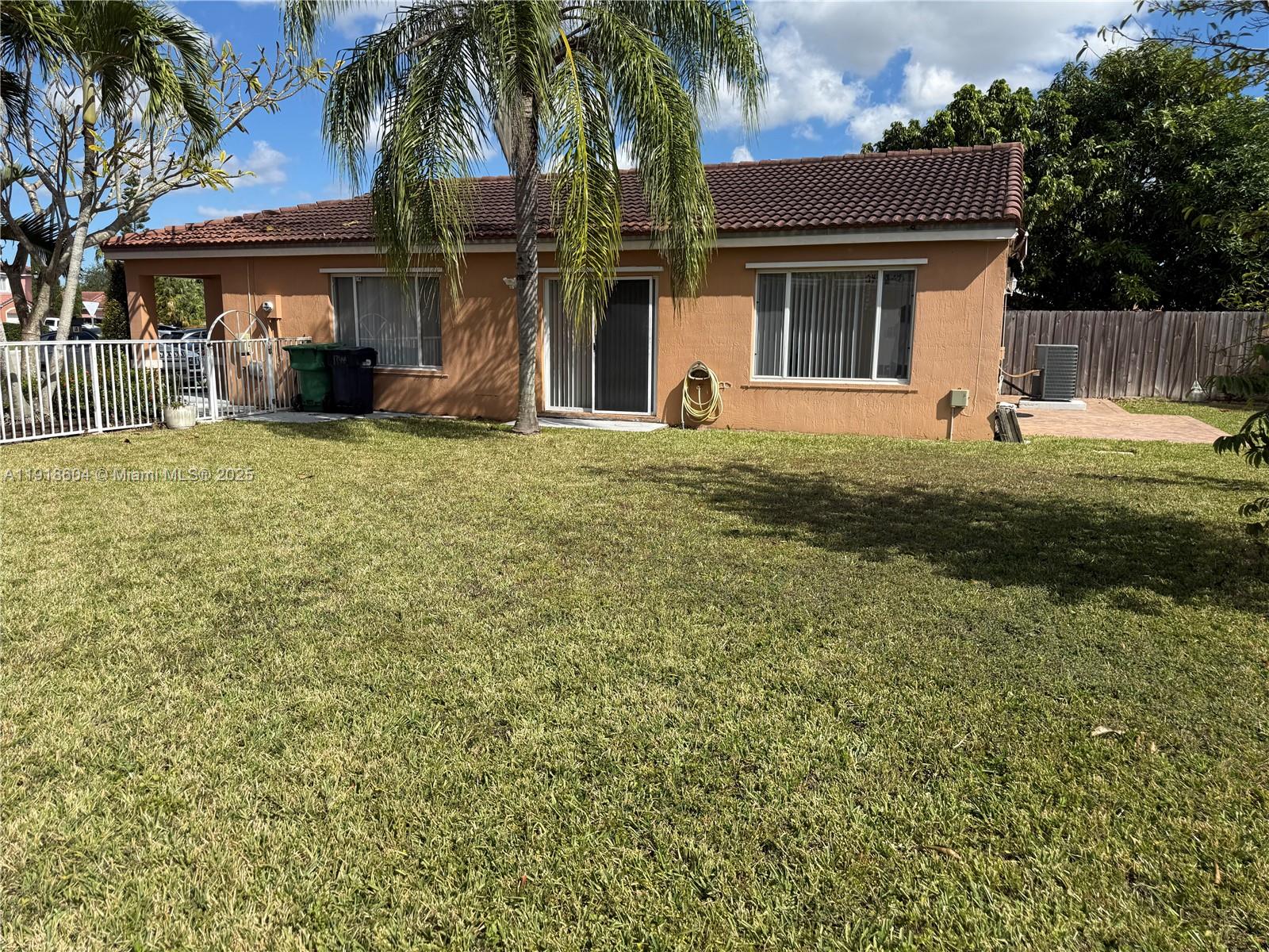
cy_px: 476
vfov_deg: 56.8
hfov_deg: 71.6
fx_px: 880
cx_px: 634
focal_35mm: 24
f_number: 1.78
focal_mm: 6.76
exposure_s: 1/5319
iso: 80
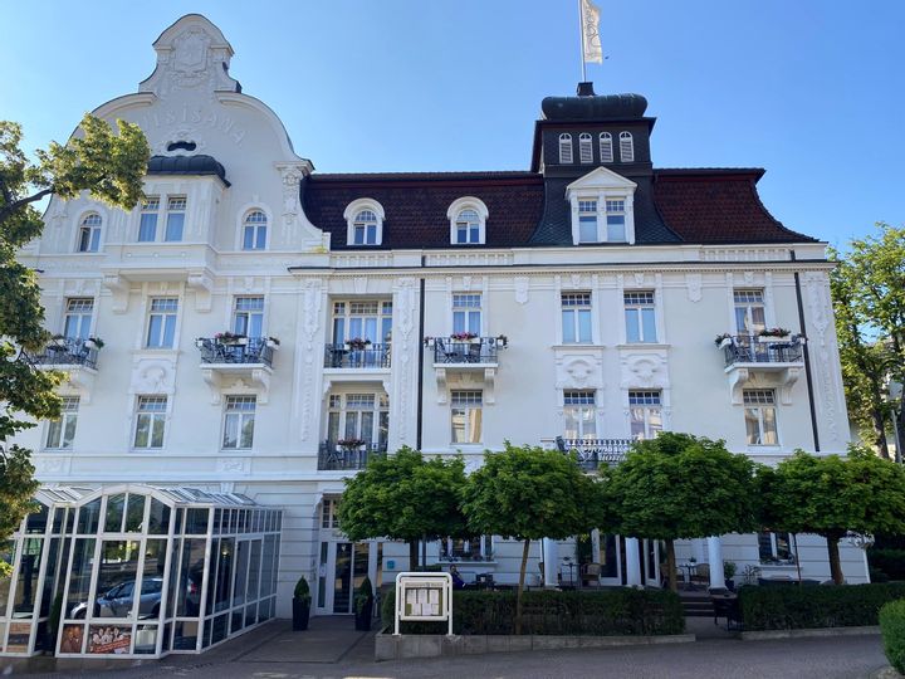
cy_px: 340
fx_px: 680
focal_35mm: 26
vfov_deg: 53.1
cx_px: 452
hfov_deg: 67.3
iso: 32
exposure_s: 1/1701
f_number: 1.8
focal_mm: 4.25
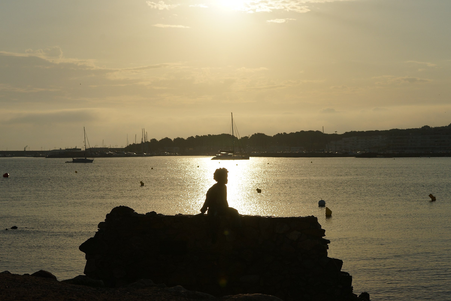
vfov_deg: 19.5
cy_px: 150
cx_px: 226
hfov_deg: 28.8
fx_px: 877
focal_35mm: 70
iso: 400
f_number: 8
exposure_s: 1/2500
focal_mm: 70
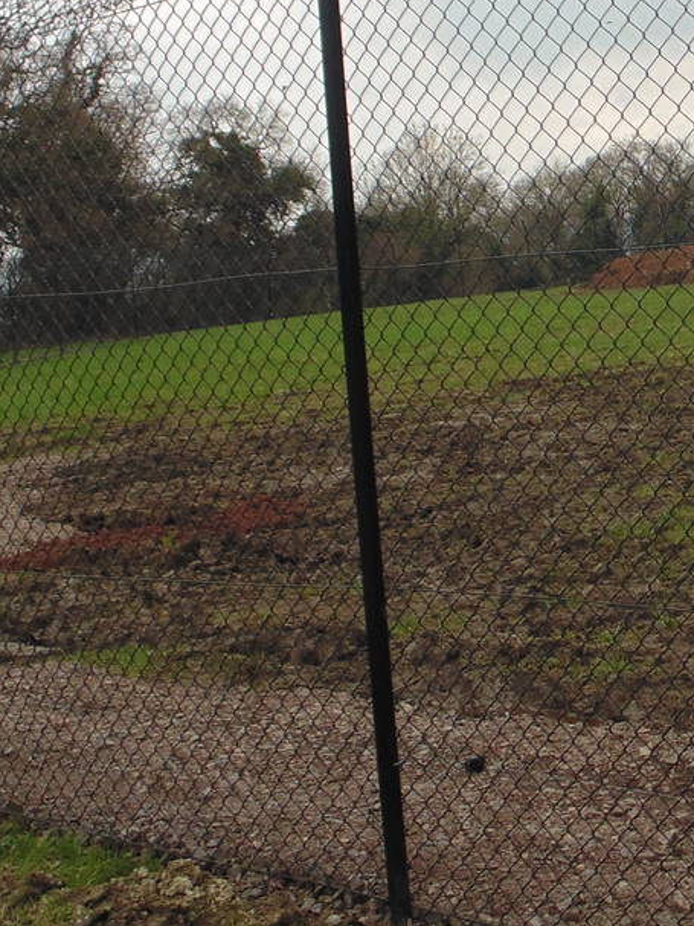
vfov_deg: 32.7
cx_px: 657
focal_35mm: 58
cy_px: 247
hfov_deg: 24.3
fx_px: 1551
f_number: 3.1
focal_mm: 4
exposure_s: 1/250
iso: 80
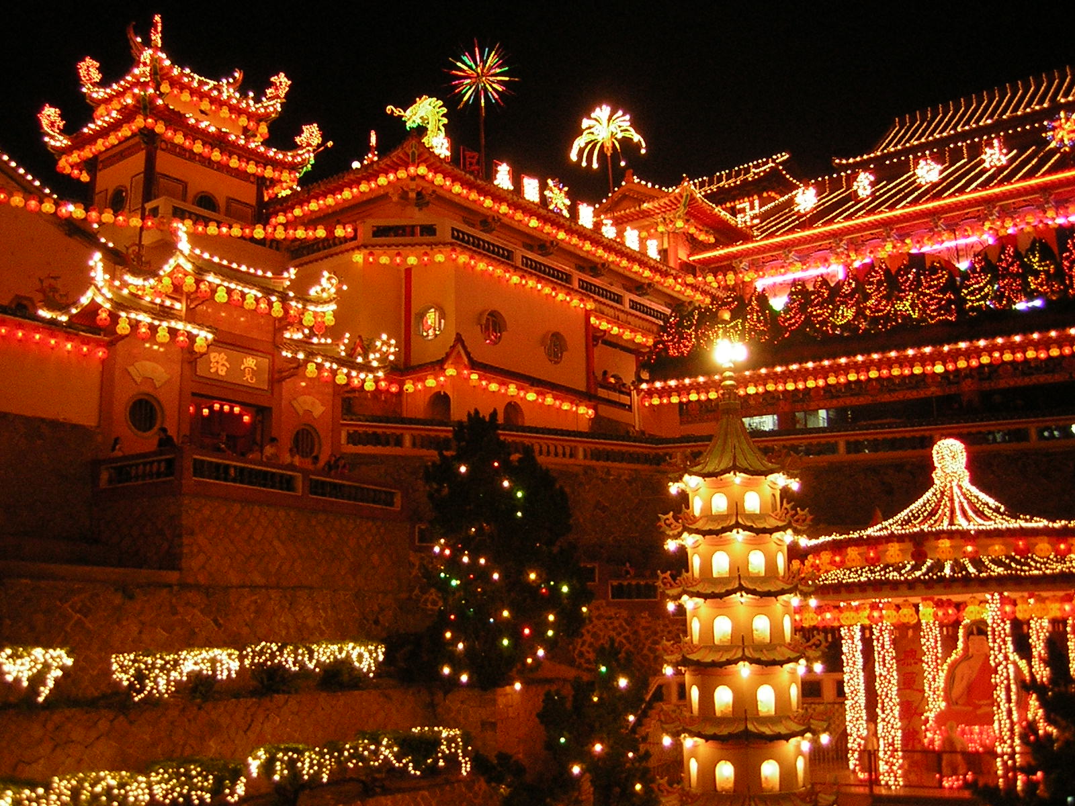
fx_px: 1118
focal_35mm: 36
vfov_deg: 39.7
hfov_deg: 51.4
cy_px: 403
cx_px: 538
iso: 128
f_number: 2.6
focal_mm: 4.7
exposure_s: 1/3.6
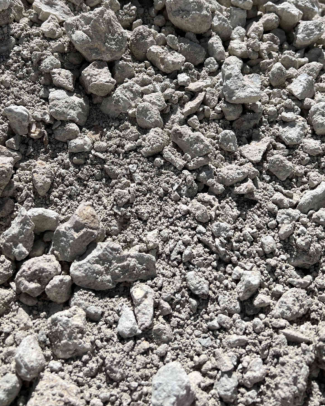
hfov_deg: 42.2
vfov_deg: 50.6
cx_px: 150
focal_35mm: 35
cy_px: 136
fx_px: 421
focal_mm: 5.7
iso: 50
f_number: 1.5
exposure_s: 1/8000
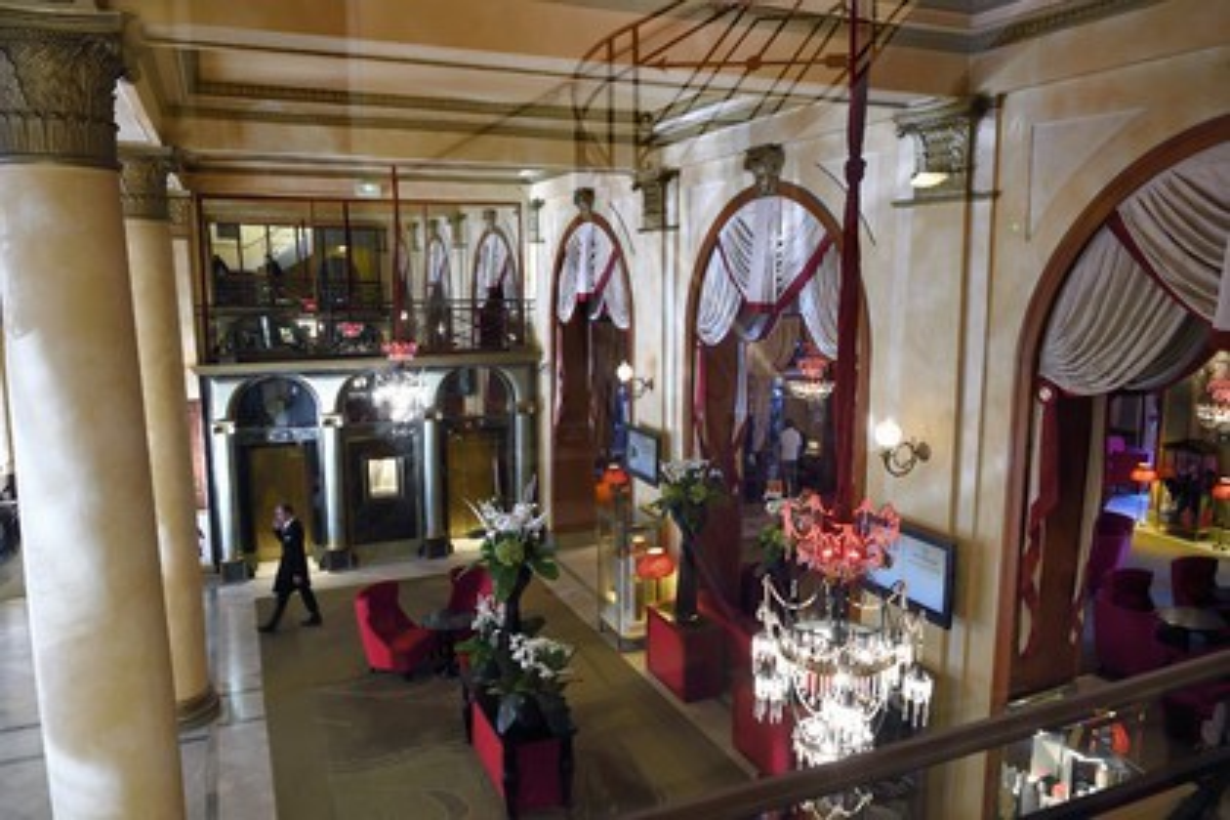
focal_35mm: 24
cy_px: 410
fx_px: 820
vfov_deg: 53.1
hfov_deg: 73.7
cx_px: 615
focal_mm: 24
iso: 1600
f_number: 6.3
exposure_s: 1/25
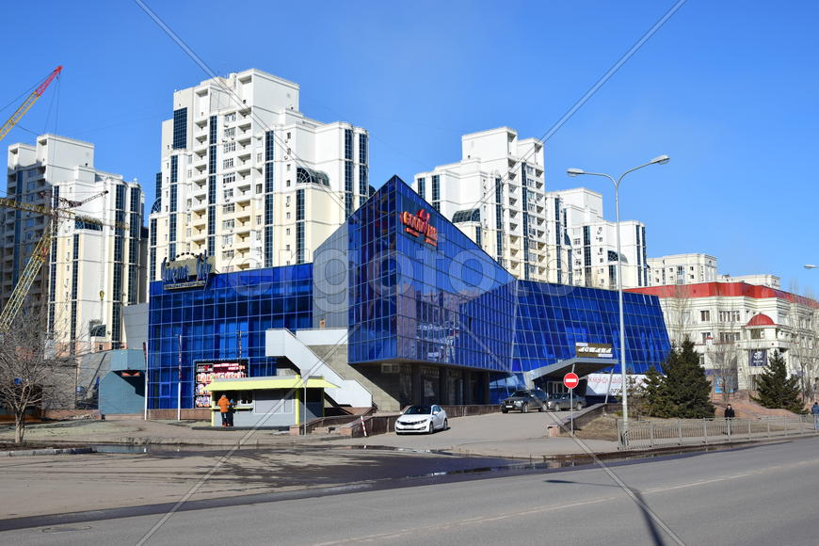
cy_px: 273
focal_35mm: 42
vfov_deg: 31.9
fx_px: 955
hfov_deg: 46.4
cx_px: 410
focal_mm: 28
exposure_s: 1/250
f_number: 8
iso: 100
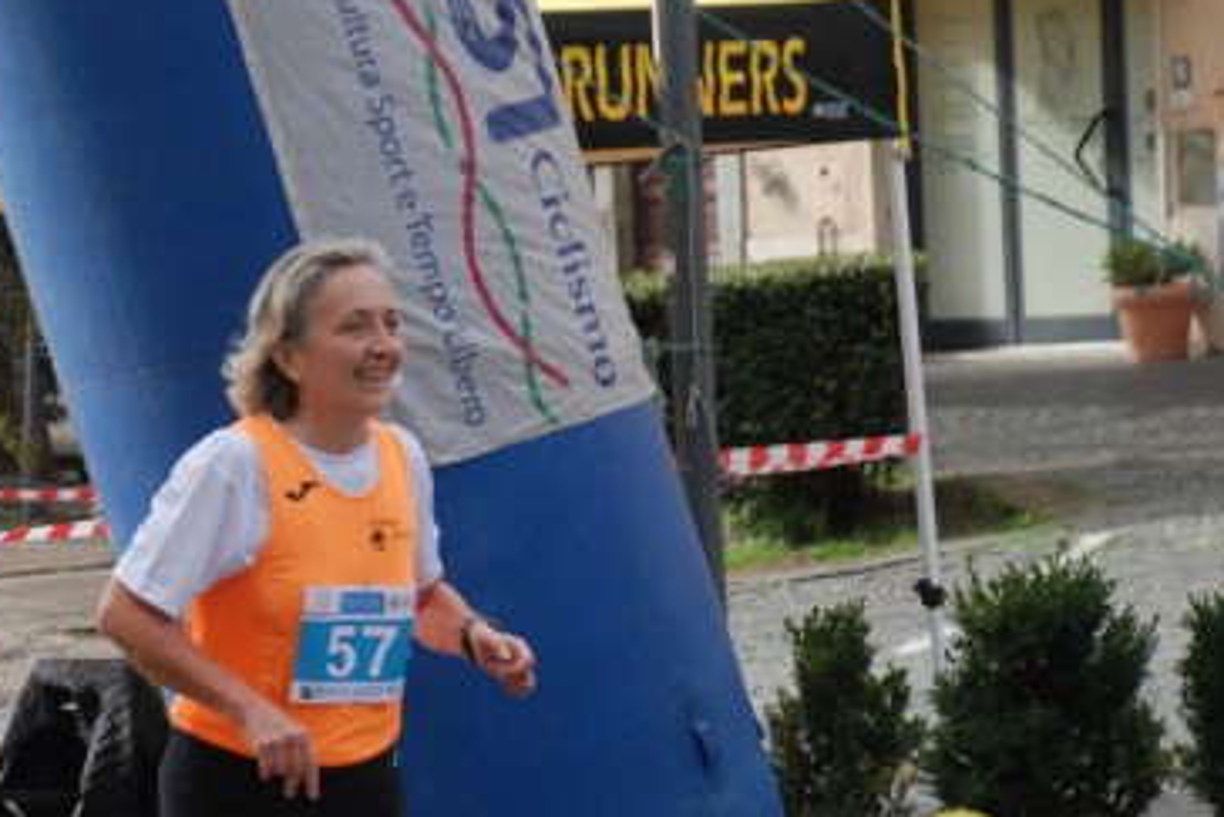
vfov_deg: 6.9
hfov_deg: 10.4
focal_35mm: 198
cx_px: 313
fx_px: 6734
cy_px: 556
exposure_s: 1/1000
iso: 1000
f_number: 5.6
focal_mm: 80
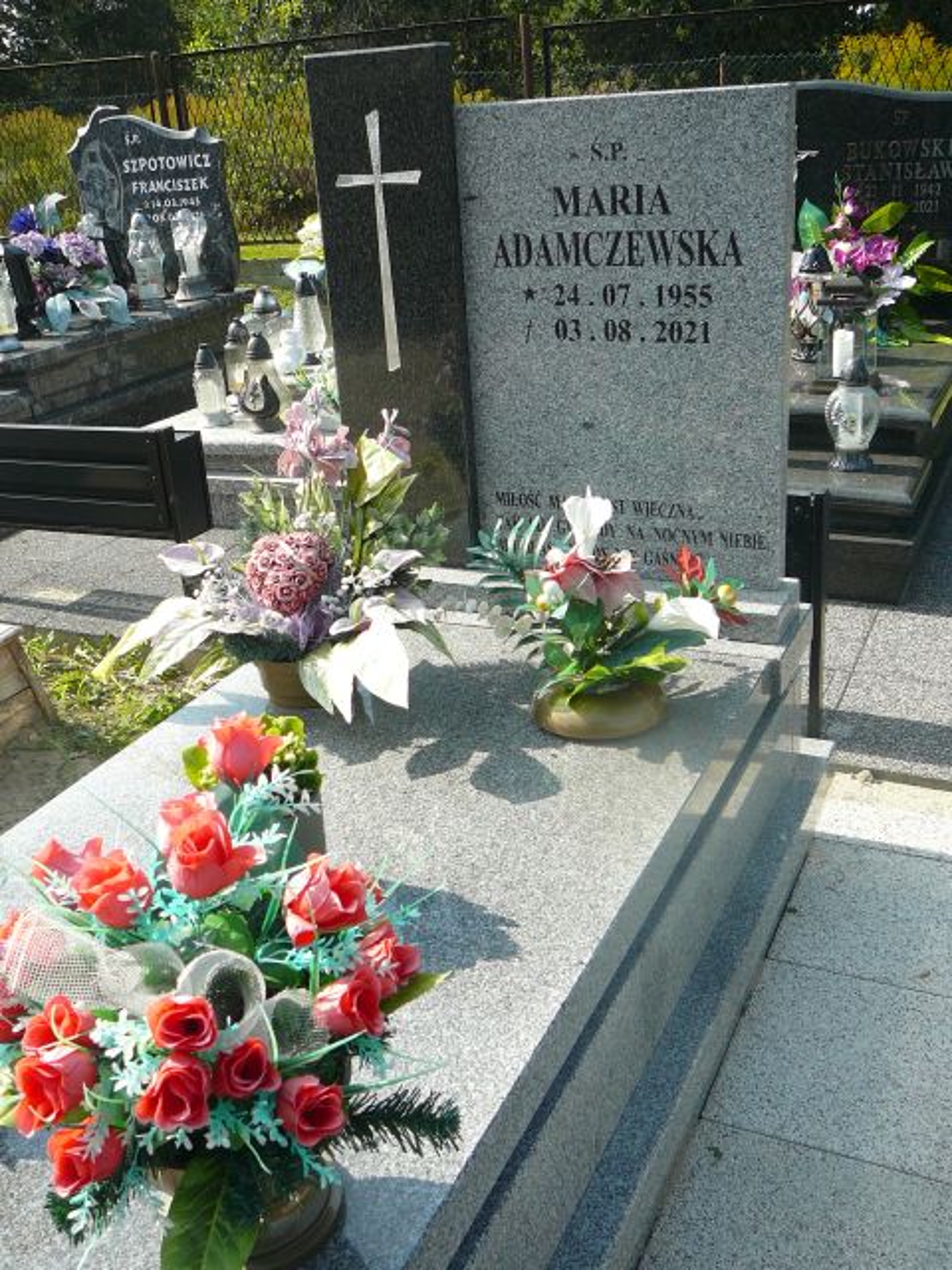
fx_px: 1283
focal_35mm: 35
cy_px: 635
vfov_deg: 52.6
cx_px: 476
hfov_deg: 40.7
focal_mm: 5.2
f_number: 2.8
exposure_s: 1/500
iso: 80
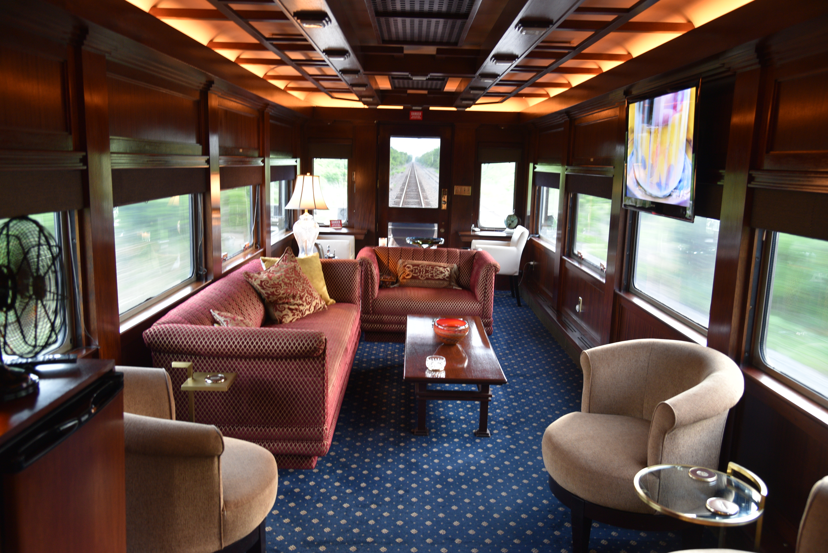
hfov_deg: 61.9
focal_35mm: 30
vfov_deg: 43.6
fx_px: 690
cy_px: 276
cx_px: 414
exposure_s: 1/15
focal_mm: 30
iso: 800
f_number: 4
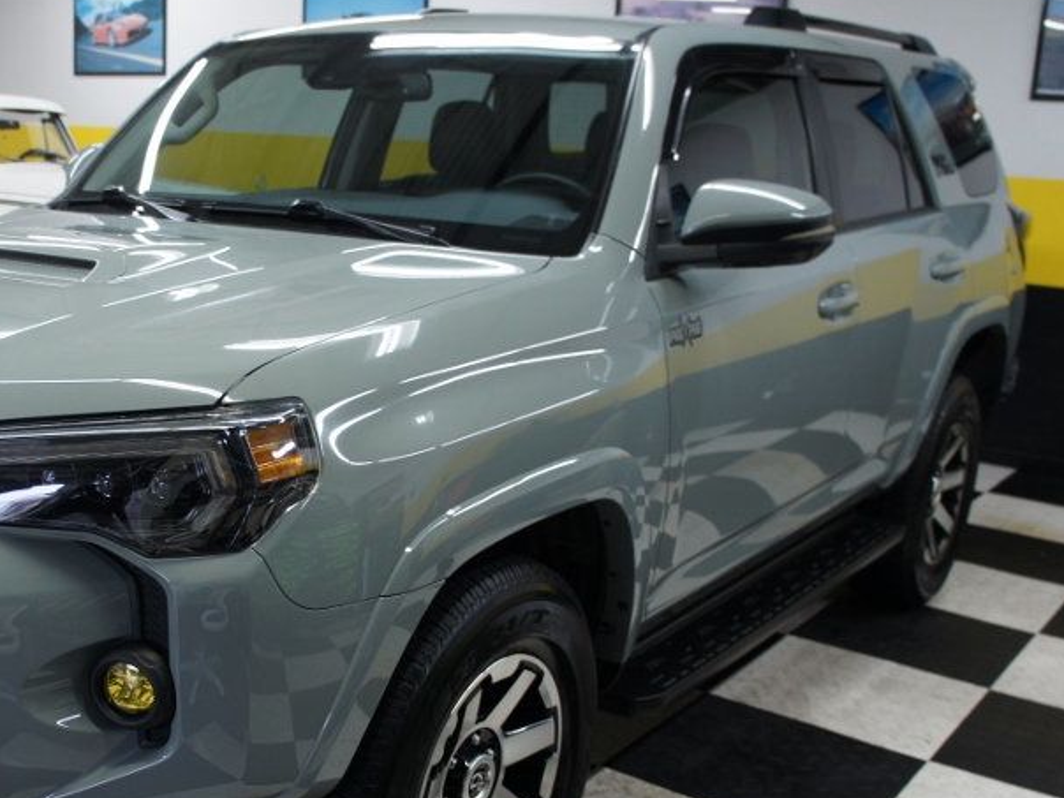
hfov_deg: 41.8
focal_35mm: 44
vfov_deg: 32.7
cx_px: 280
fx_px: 1352
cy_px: 517
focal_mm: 18
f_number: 3.5
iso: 250
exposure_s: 1/30
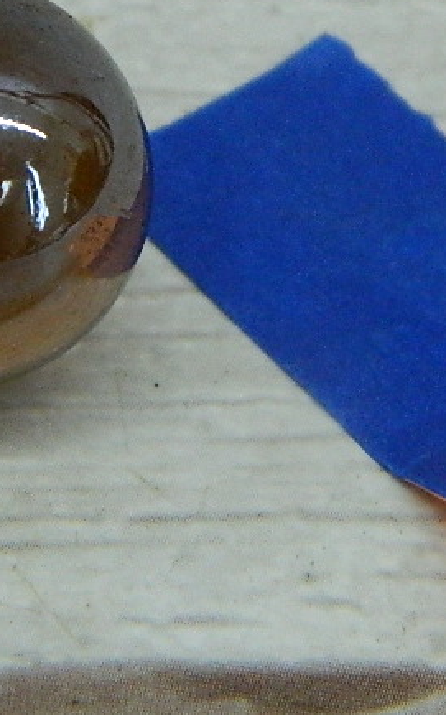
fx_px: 4087
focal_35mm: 210
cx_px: 260
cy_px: 147
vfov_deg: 10.0
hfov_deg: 6.2
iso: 400
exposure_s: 1/160
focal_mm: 15.1
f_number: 4.2
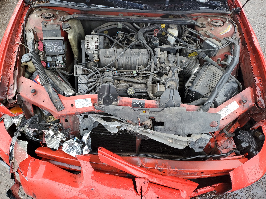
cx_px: 133
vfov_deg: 53.1
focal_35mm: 26
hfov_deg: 67.3
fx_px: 200
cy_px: 100
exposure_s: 1/156
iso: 50
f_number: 1.5
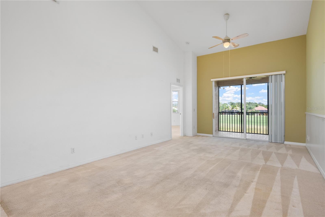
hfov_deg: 90.0
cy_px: 108
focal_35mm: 18
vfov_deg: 67.4
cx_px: 162
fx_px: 162
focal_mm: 18
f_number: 8
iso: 400
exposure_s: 1/20
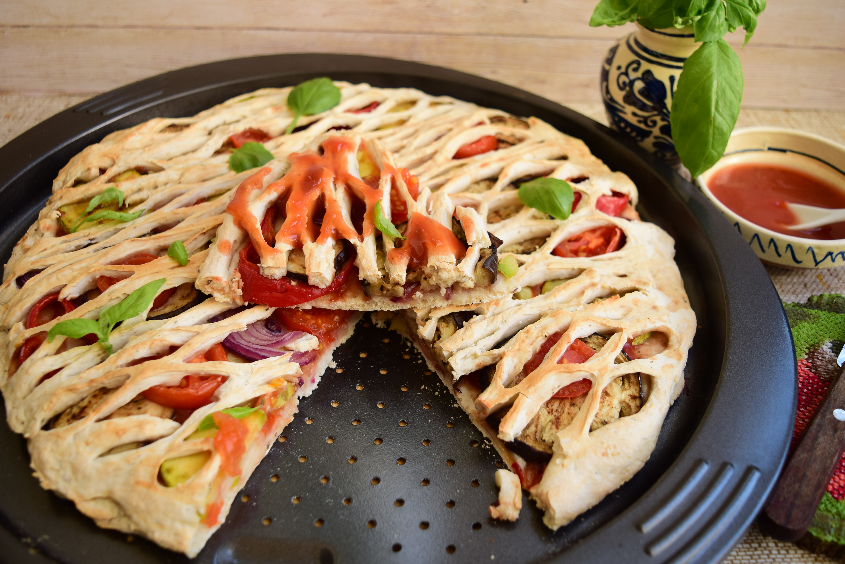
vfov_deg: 36.9
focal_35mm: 36
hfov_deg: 53.1
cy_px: 282
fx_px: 845
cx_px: 422
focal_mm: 24
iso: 100
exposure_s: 1/20
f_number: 4
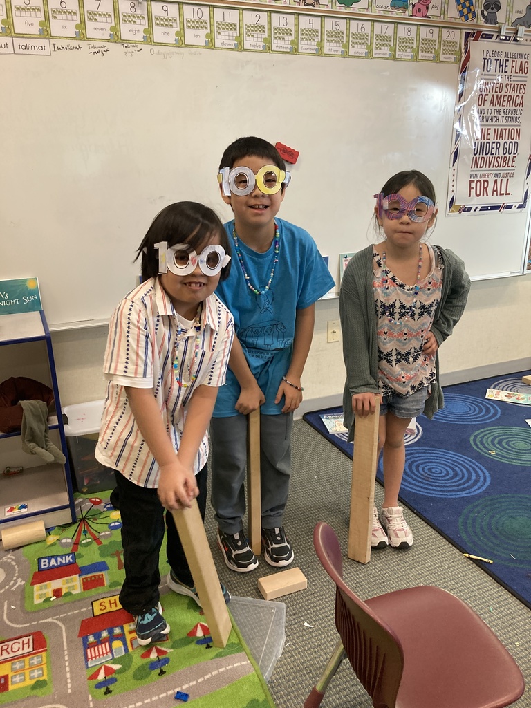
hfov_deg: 49.7
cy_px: 354
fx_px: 573
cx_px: 266
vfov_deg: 63.4
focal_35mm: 28
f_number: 1.8
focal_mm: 3.99
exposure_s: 1/60
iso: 200
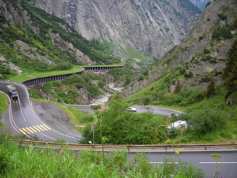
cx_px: 118
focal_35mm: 38
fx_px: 260
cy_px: 89
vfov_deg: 37.7
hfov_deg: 49.0
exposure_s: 1/19
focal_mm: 6.3
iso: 50
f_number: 3.2
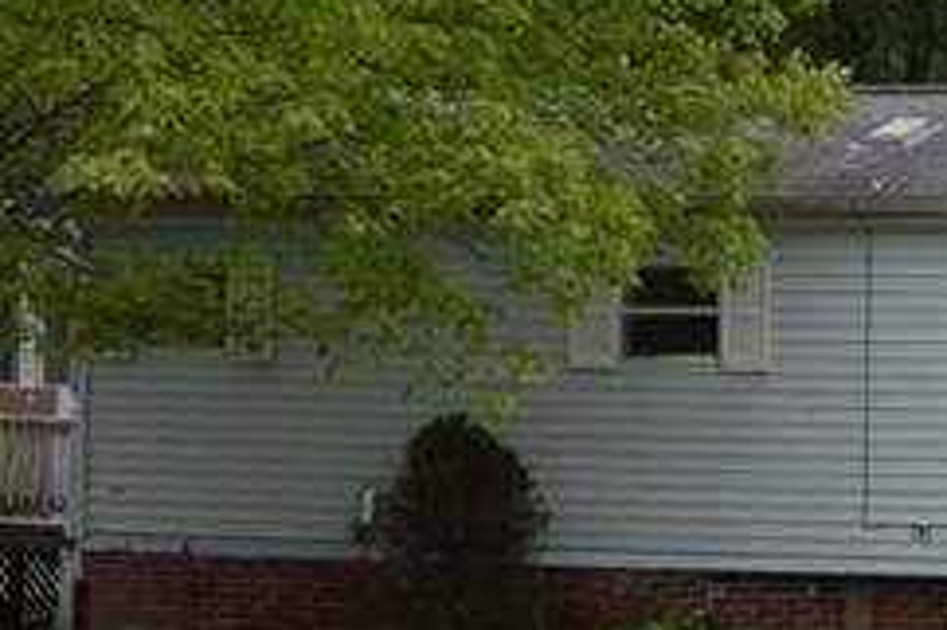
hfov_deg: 15.4
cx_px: 1221
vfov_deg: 10.8
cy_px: 282
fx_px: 3338
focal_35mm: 127
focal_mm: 20
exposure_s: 1/200
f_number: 7.1
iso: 100
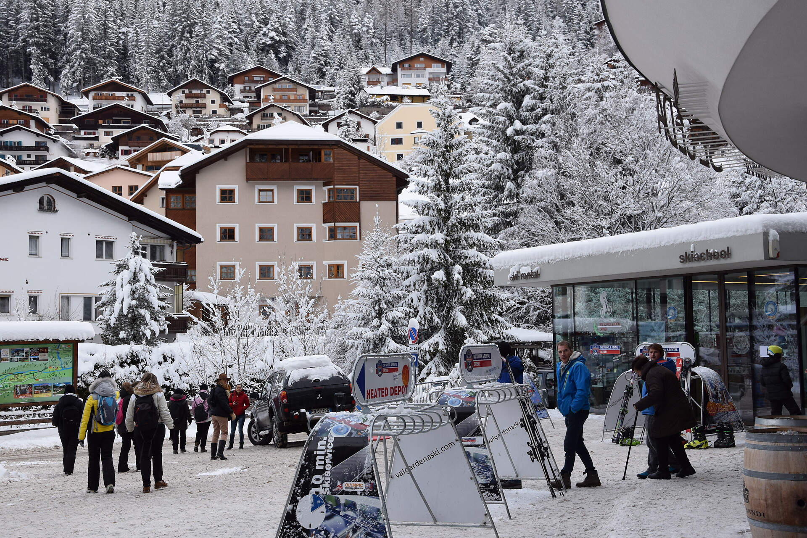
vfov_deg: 28.1
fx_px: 1076
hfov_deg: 41.1
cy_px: 269
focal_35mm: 48
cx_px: 404
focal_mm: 32
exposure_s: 1/250
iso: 320
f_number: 8
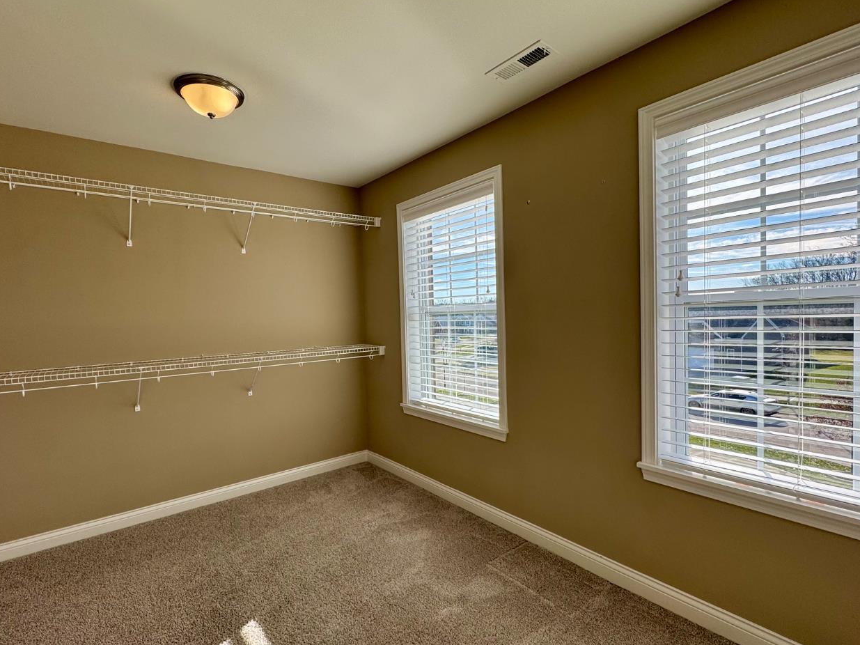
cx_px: 406
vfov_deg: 74.7
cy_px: 330
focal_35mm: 17
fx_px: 422
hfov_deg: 90.9
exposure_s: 1/440
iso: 40
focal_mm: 2.22
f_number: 2.2
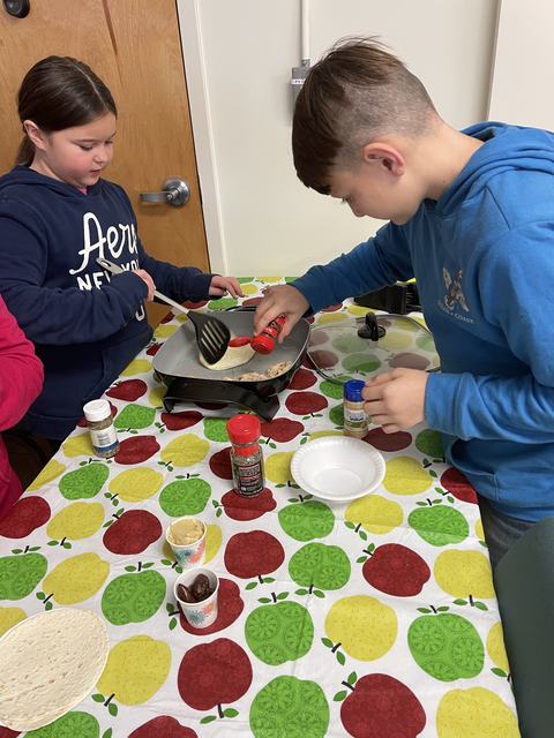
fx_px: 555
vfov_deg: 67.3
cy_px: 369
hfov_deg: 53.1
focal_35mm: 26
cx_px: 277
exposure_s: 1/60
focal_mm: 5.1
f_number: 1.6
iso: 100
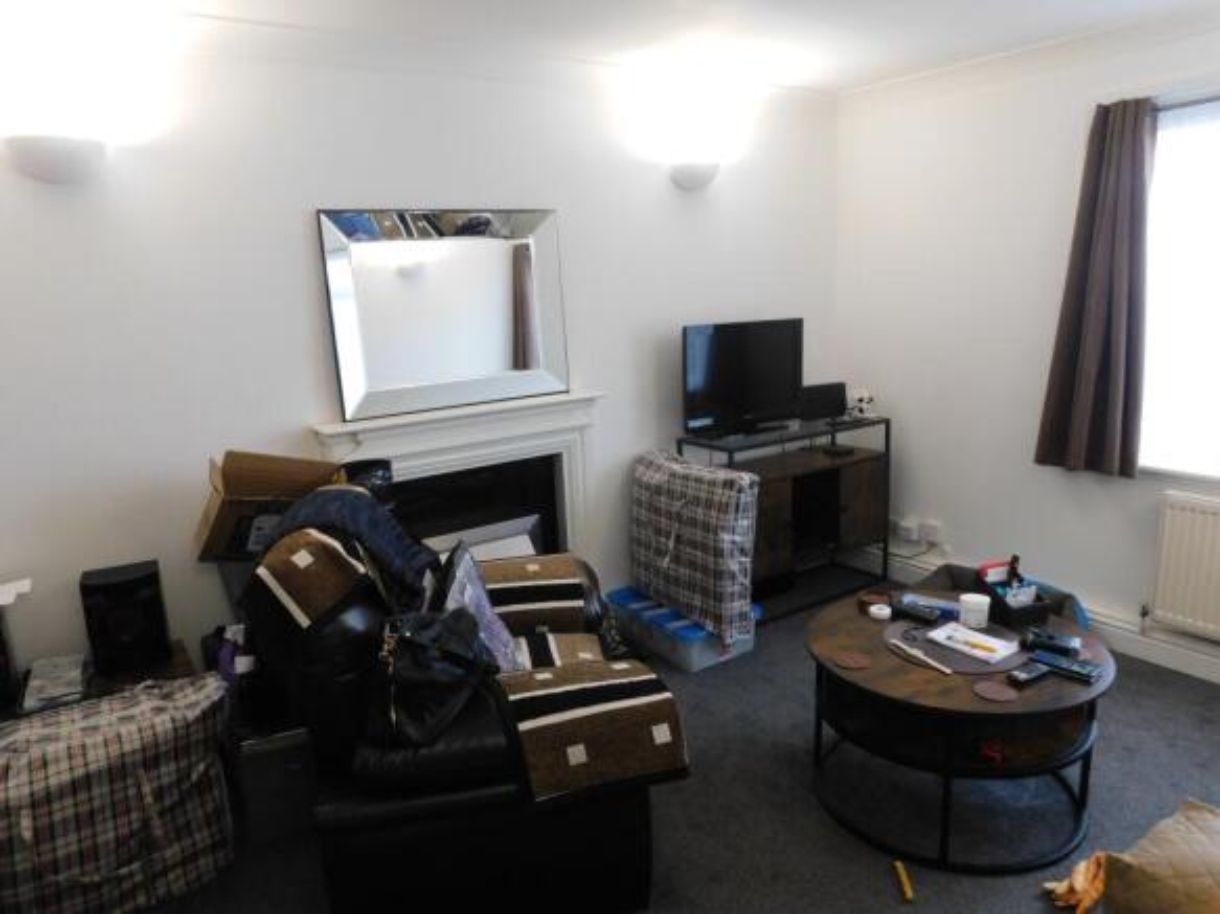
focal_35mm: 24
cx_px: 610
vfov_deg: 56.8
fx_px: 846
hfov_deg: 71.6
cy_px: 457
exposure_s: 1/30
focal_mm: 4.1
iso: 360
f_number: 3
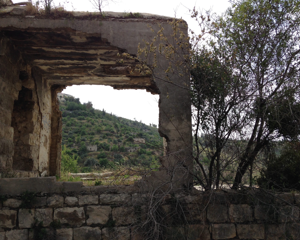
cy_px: 122
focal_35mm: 35
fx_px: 311
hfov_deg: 51.5
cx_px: 148
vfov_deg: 42.2
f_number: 2.4
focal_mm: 4.12
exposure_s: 1/889
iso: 50
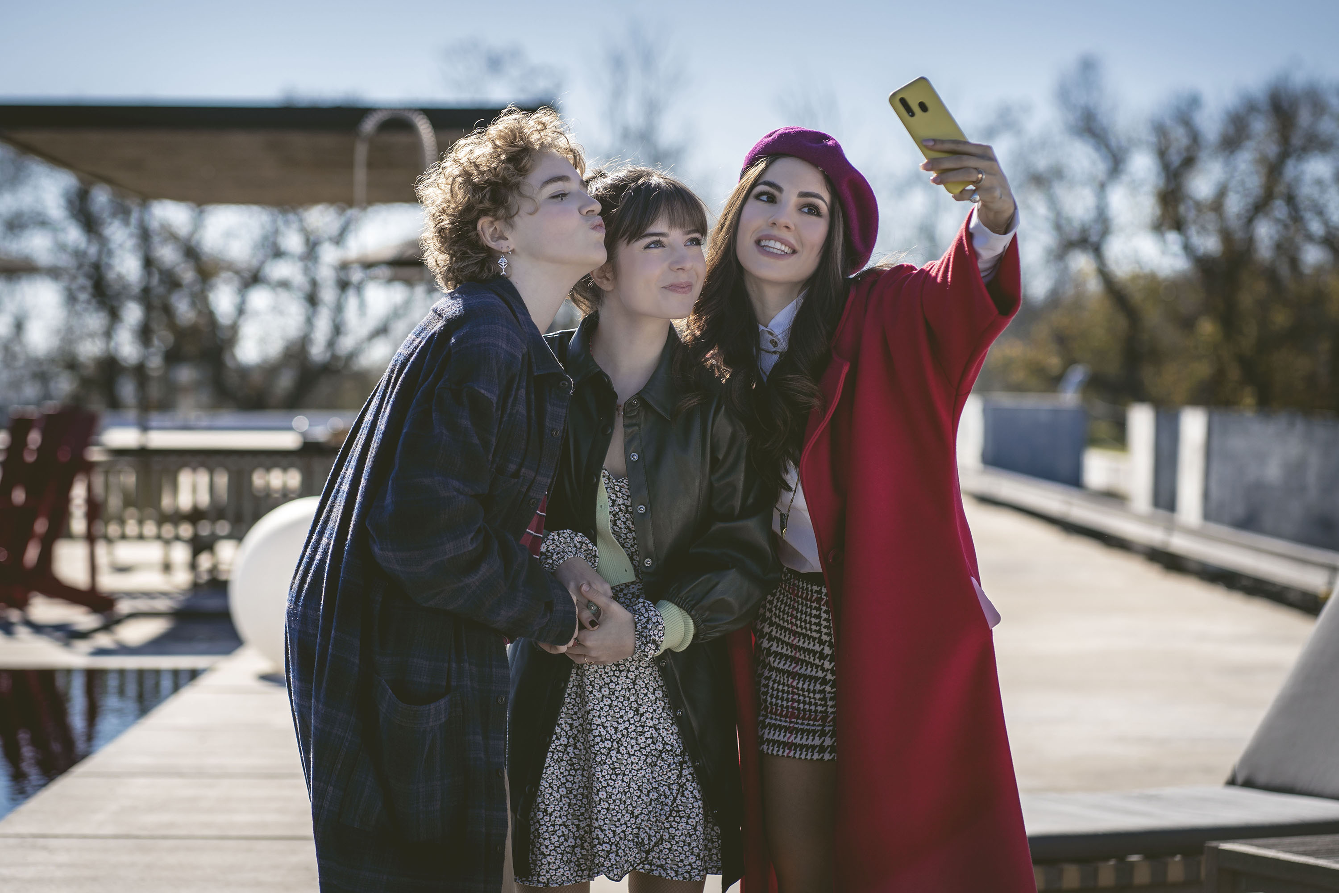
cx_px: 670
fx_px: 3161
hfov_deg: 23.9
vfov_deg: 16.1
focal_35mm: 85
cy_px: 446
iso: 100
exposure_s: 1/1600
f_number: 2.8
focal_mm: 85
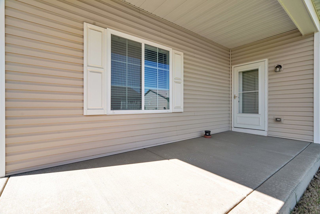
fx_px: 142
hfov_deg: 96.7
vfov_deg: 73.8
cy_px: 107
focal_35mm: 16
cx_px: 160
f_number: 9
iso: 250
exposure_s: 1/100
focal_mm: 16
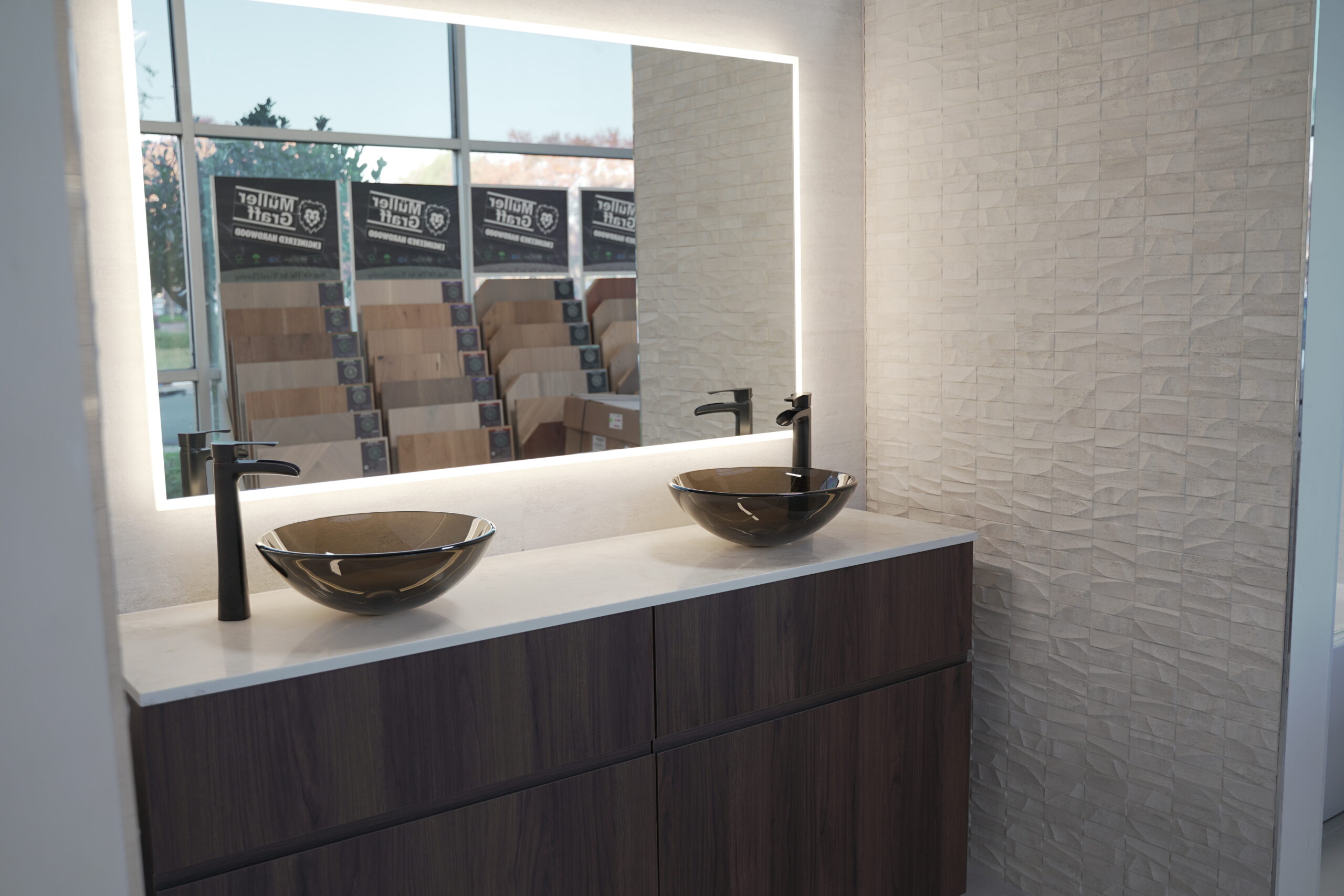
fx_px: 1195
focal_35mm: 32
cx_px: 672
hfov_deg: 58.7
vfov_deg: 41.1
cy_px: 448
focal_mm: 32
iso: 200
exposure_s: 1/60
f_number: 3.2
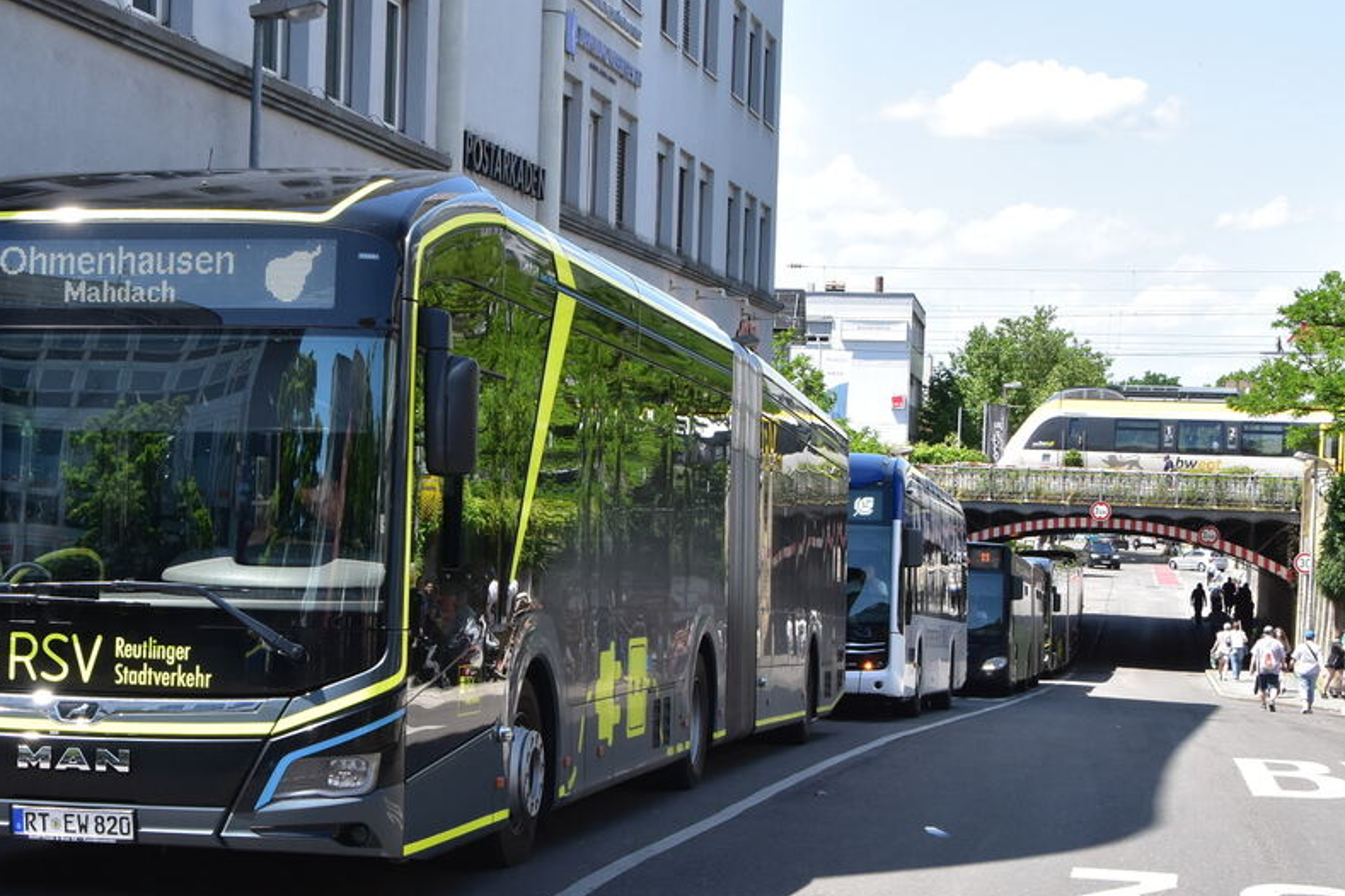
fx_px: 2727
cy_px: 480
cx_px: 455
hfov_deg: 27.5
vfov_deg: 18.7
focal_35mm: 73
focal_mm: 32
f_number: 11
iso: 500
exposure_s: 1/250
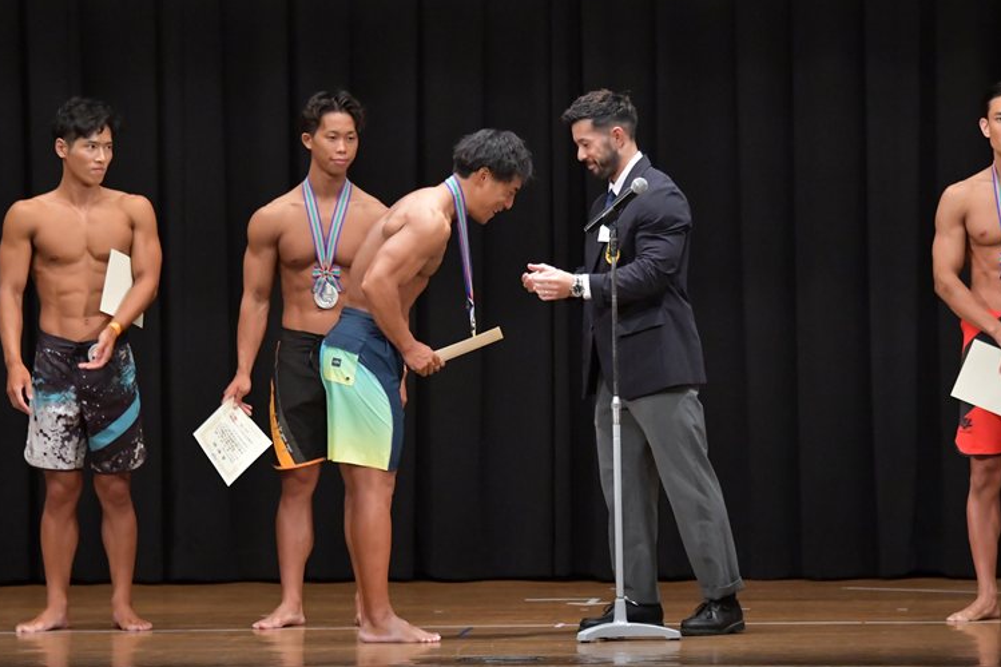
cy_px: 333
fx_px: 5810
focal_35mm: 209
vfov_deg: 6.6
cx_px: 499
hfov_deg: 9.8
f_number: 5.6
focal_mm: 135
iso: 6400
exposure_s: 1/400
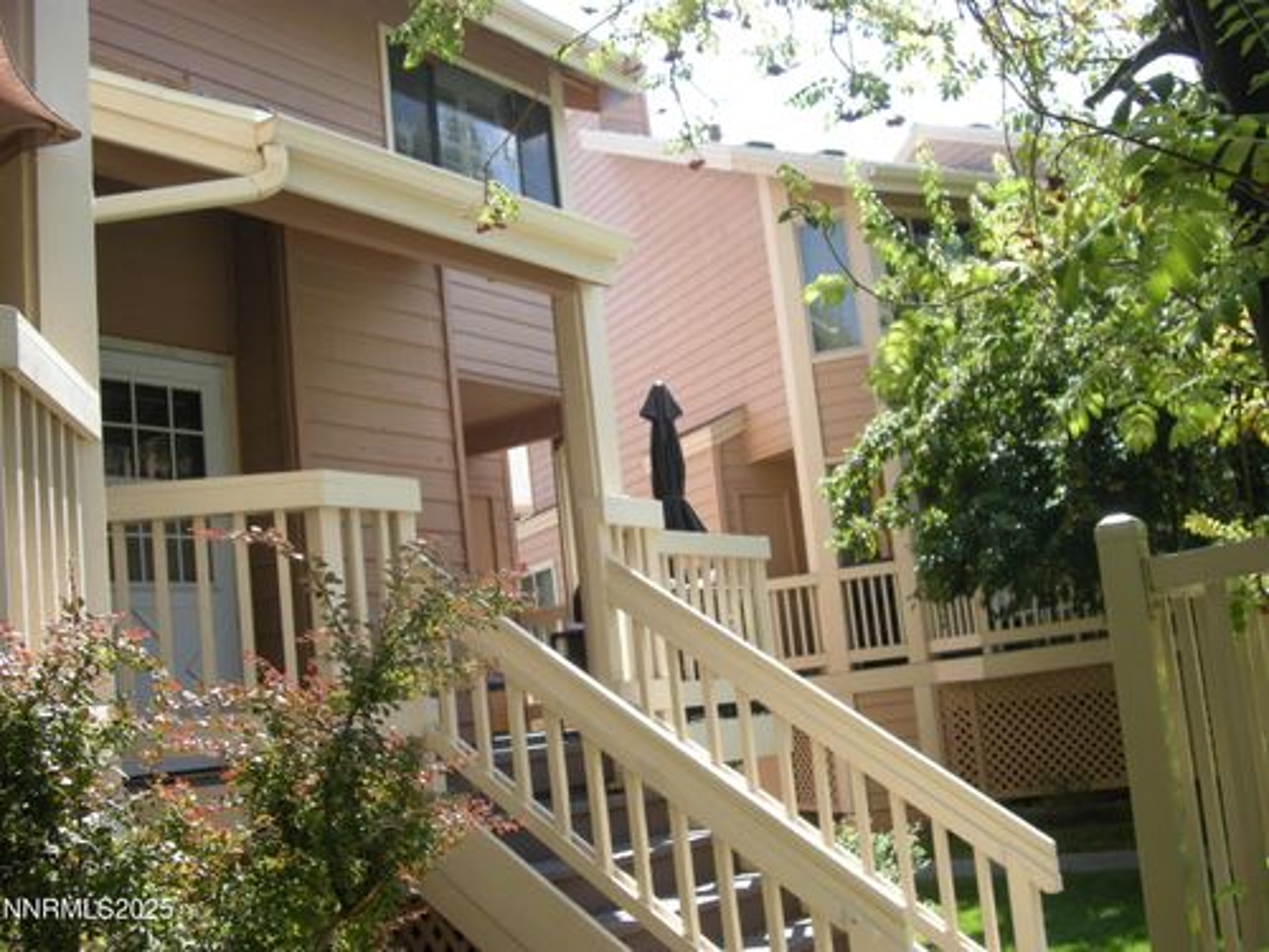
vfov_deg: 38.7
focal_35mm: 37
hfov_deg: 50.1
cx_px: 634
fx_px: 1356
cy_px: 476
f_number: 2.8
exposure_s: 1/233
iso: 64
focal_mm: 7.9
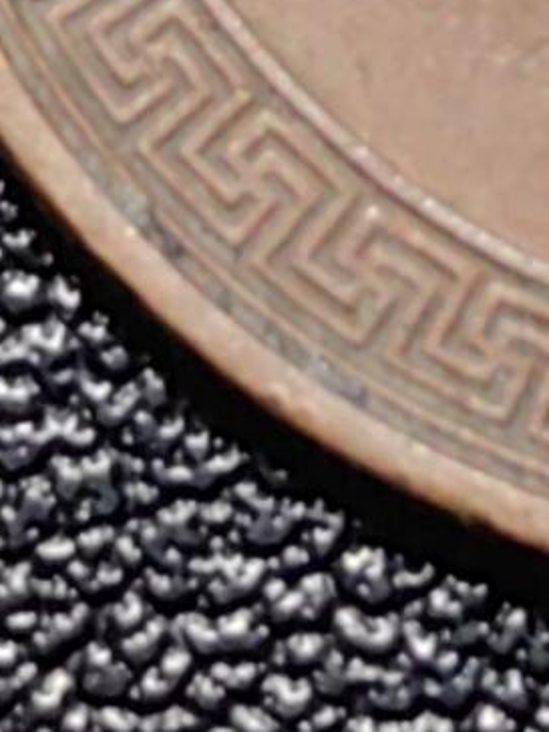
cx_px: 877
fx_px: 7105
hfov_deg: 4.4
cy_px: -440
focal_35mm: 336
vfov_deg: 5.8
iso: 100
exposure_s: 1/120
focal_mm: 5.75
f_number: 2
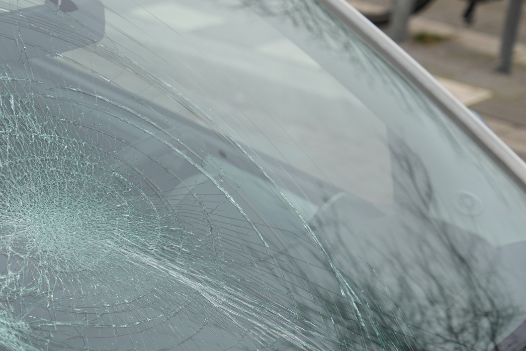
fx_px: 1856
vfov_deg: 10.8
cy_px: 185
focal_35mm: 127
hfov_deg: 16.0
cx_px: 127
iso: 320
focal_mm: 70
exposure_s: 1/320
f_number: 5
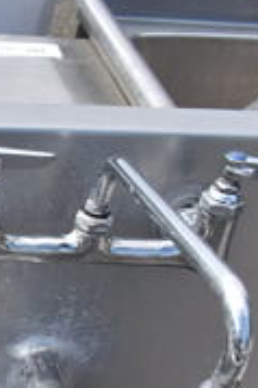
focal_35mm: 92
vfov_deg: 21.0
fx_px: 991
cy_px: 429
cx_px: -304
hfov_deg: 12.5
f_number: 7.1
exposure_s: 1/320
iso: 200
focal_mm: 18
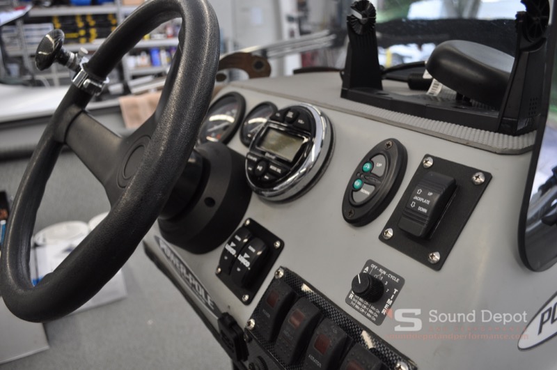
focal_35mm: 27
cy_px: 185
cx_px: 278
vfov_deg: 47.8
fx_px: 417
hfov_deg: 67.5
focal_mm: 18
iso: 450
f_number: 4
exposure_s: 1/60
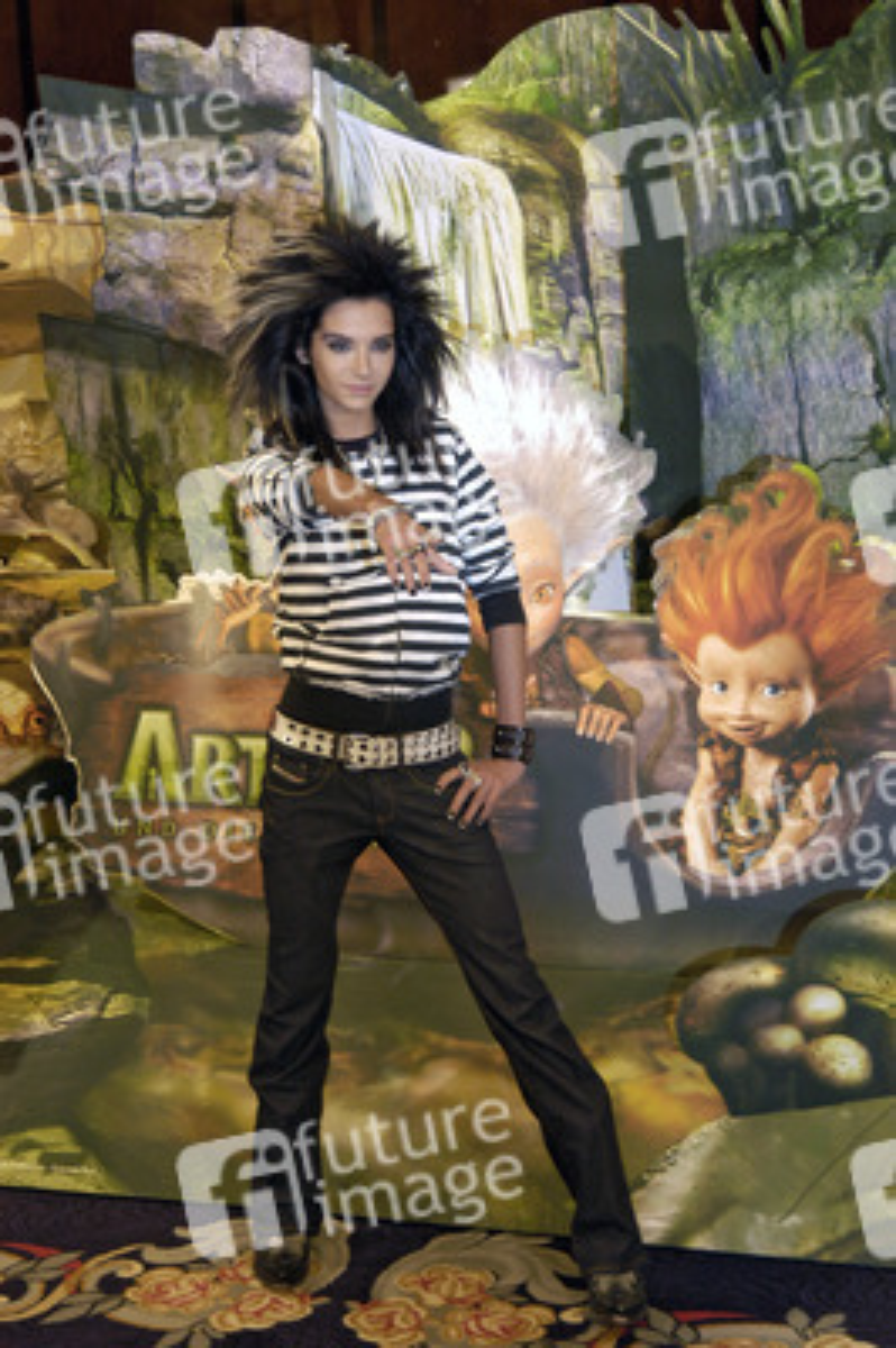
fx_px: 2692
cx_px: 448
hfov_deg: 18.9
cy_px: 674
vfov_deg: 28.1
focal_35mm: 72
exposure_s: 1/40
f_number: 4.5
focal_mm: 48
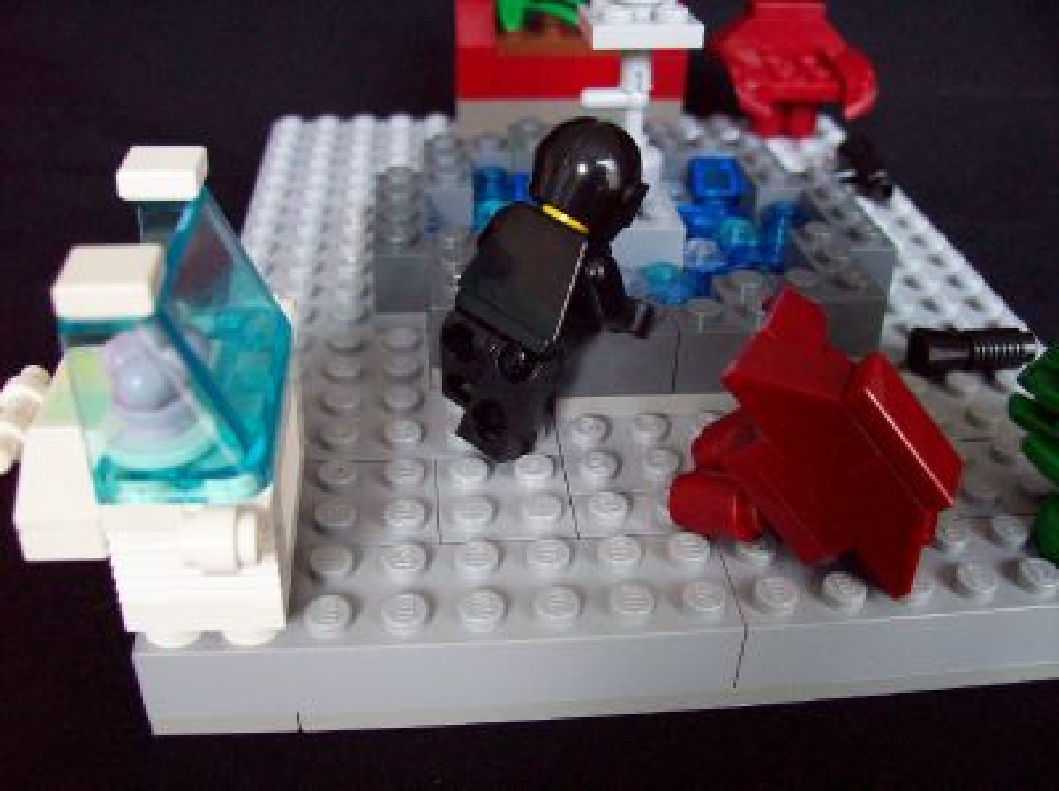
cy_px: 396
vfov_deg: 39.6
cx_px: 530
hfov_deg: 51.4
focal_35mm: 36
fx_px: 1100
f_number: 2.7
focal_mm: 6
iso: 160
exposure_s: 1/11.9
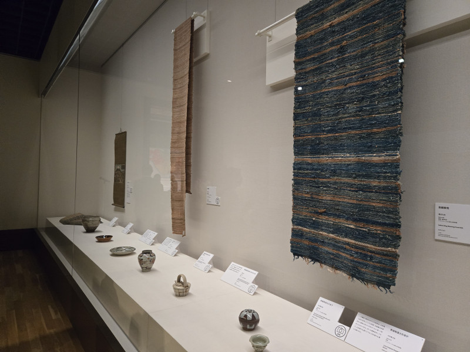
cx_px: 235
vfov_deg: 58.9
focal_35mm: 23
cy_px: 176
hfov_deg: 73.9
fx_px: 312
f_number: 1.8
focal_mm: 5.4
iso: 1000
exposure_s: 1/120
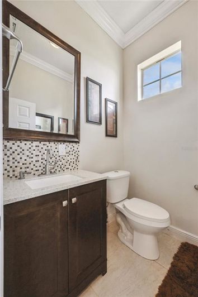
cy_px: 148
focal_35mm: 14
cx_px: 99
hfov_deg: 81.1
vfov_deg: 104.3
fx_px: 116
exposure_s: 1/50
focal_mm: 14
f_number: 9
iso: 200
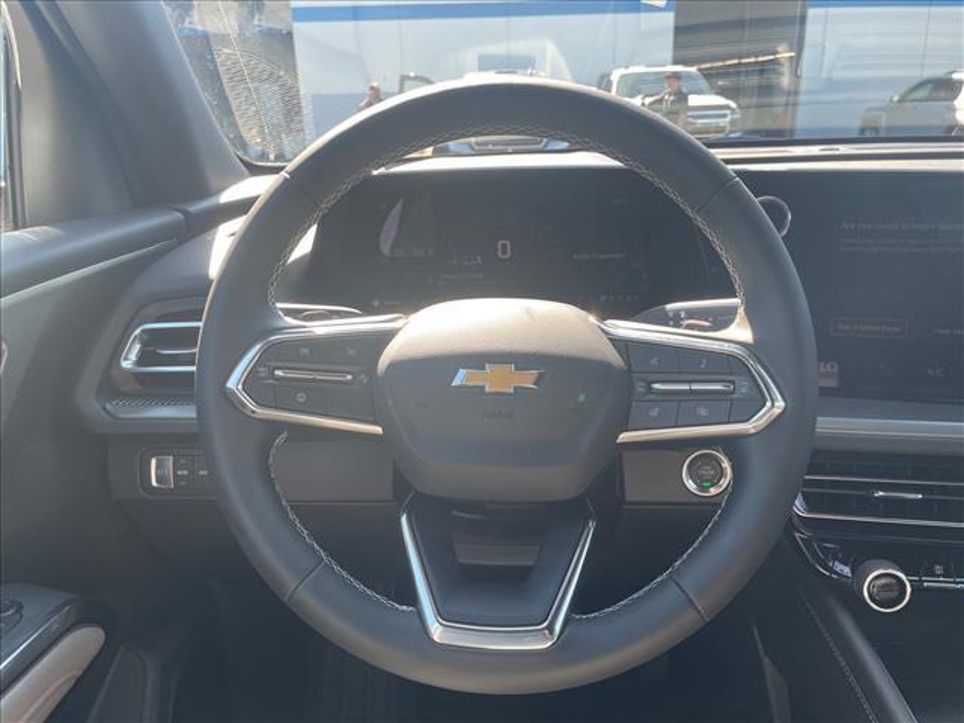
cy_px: 362
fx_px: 724
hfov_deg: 67.3
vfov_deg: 53.1
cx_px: 482
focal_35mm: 26
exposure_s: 1/121
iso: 50
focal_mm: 4.2
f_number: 1.6
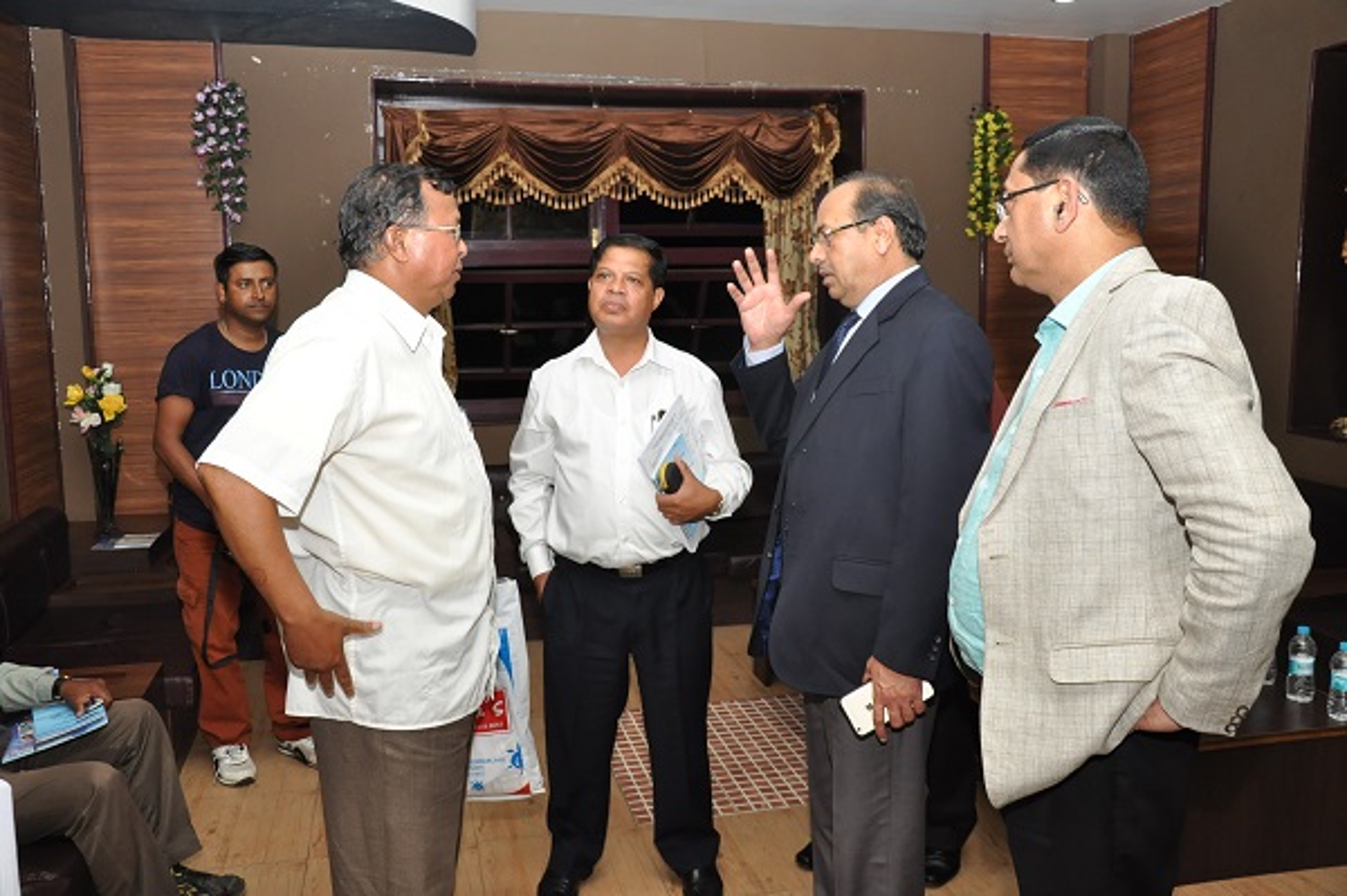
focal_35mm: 32
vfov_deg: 41.6
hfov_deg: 59.5
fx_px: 1178
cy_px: 448
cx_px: 674
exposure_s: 1/160
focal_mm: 21
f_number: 5.6
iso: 800
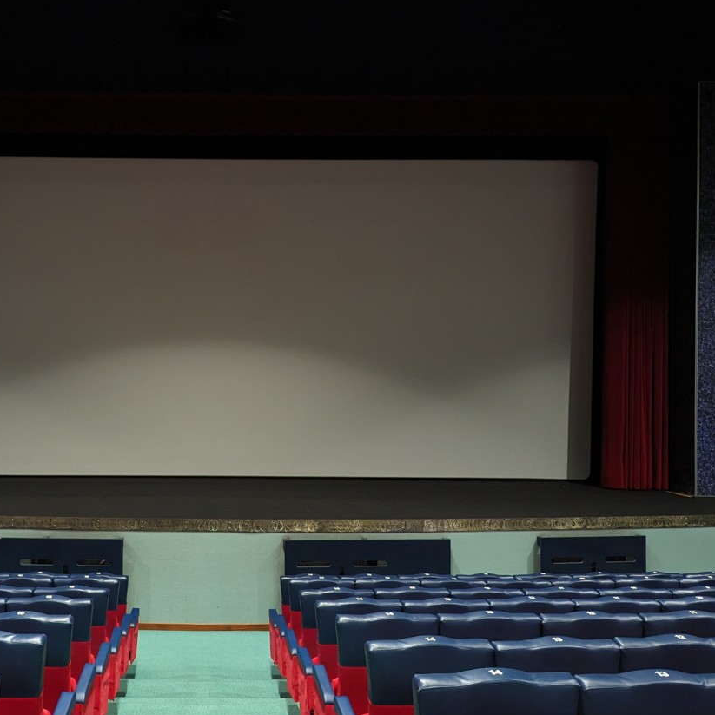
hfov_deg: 43.9
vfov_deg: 44.9
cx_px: 208
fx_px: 865
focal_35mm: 37
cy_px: 390
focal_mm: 6.81
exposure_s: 1/25
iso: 4744
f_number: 1.85
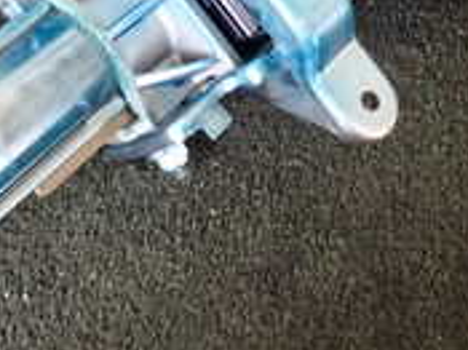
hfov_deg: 19.1
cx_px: 195
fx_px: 1392
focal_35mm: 103
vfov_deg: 13.9
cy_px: -67
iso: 200
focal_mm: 5.4
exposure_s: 1/30
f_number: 2.3
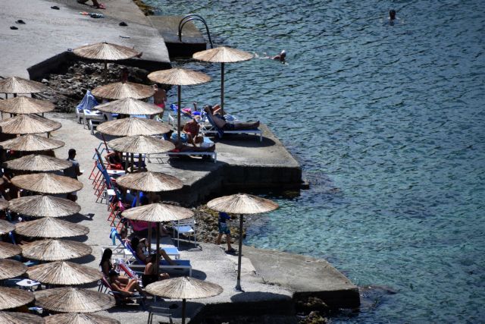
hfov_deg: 5.5
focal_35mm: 375
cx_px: 242
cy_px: 162
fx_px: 5053
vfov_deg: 3.7
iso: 200
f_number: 6
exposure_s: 1/1000
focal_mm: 250
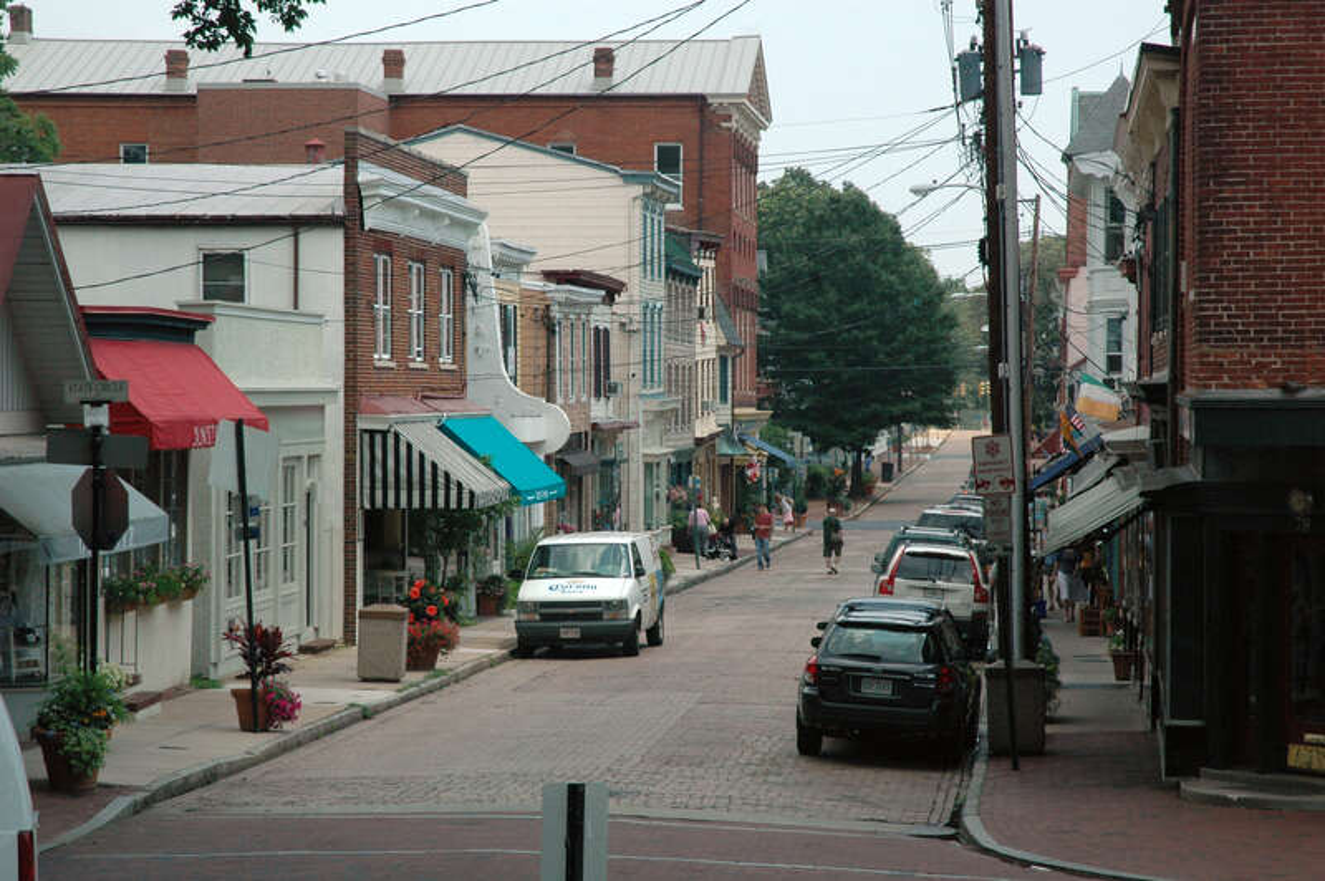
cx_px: 662
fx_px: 3420
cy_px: 440
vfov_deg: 14.7
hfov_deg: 21.9
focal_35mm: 93
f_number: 11
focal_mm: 62
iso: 640
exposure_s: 1/500
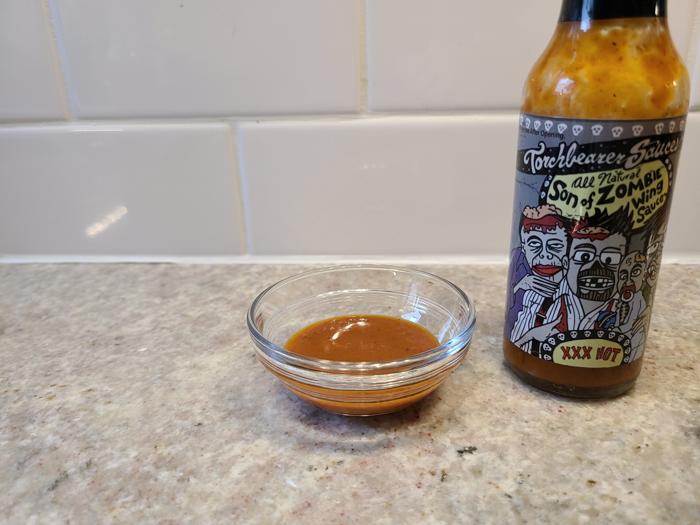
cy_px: 262
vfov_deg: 53.1
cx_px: 350
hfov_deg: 67.3
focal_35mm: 26
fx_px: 526
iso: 250
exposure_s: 1/60
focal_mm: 5.4
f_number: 1.8
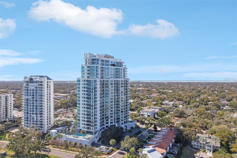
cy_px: 79
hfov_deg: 78.6
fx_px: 145
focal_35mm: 22
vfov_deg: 57.2
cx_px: 118
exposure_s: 1/2000
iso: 130
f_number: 2.8
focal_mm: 8.38
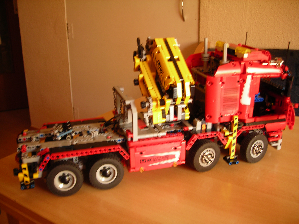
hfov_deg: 49.0
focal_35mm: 38
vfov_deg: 37.7
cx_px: 150
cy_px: 112
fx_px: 328
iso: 50
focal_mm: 6.3
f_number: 3.2
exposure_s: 1/6.4
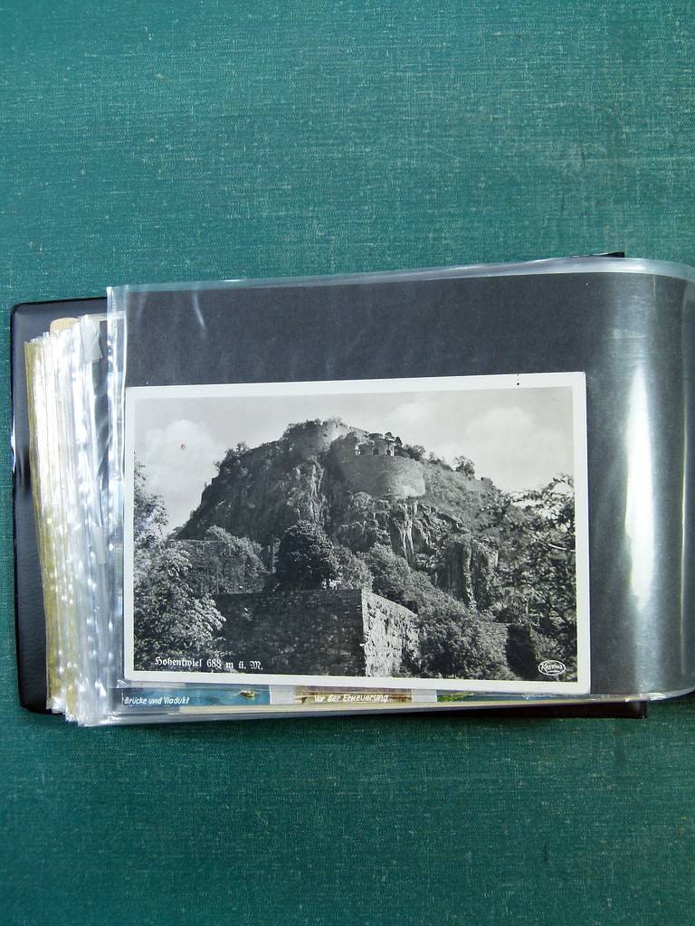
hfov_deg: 39.7
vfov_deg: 51.4
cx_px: 348
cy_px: 463
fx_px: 964
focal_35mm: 36
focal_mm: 6.5
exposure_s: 1/60
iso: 125
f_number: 3.1
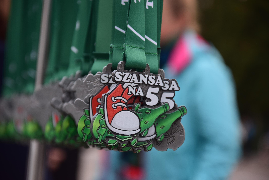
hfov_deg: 13.0
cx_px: 134
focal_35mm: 158
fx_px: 1177
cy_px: 90
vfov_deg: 8.7
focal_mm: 105
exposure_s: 1/200
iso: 560
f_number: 5.6
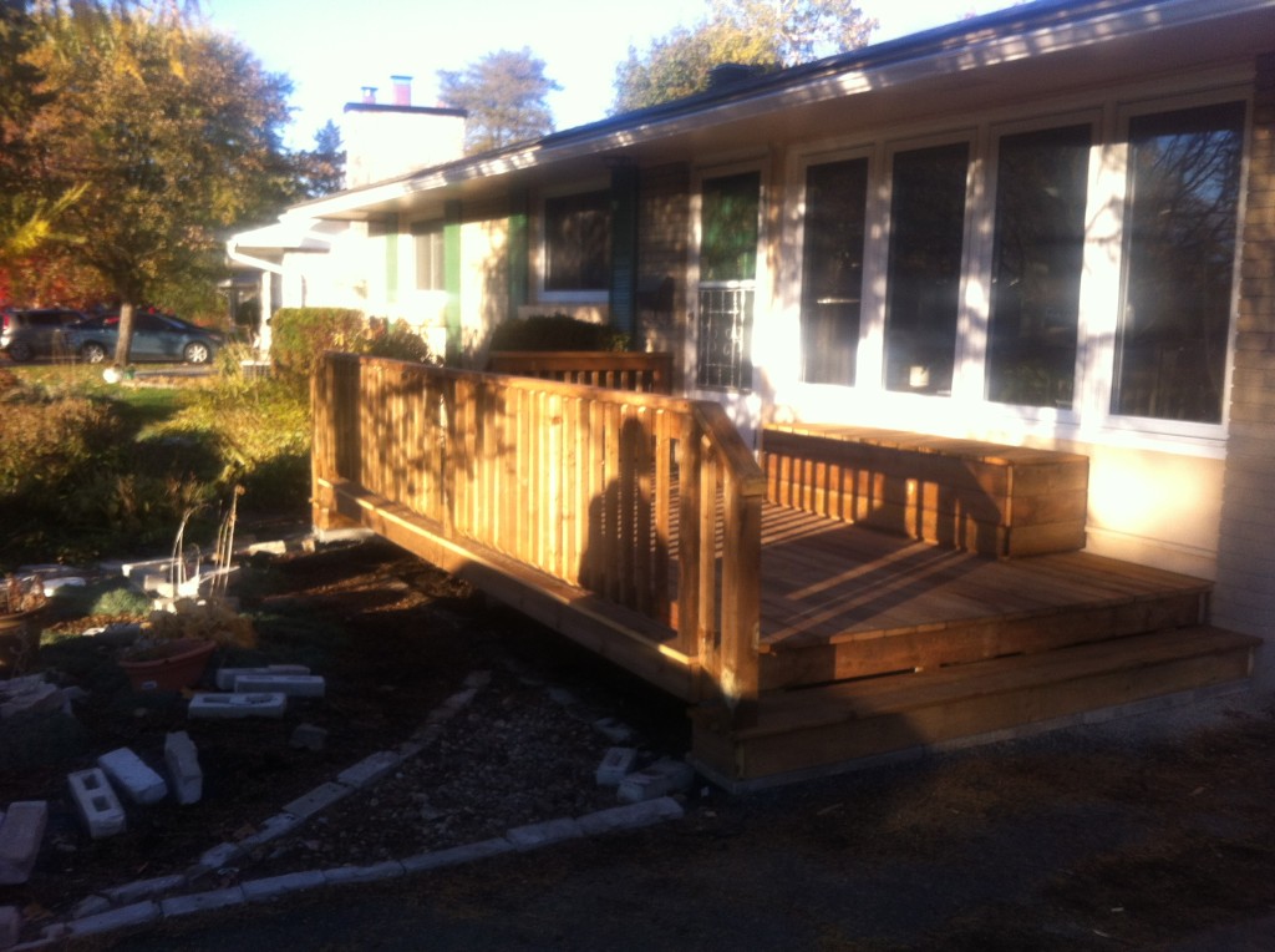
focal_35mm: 35
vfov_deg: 40.6
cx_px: 638
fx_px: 1287
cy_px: 476
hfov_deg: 52.7
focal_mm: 3.85
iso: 80
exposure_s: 1/274
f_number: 2.8
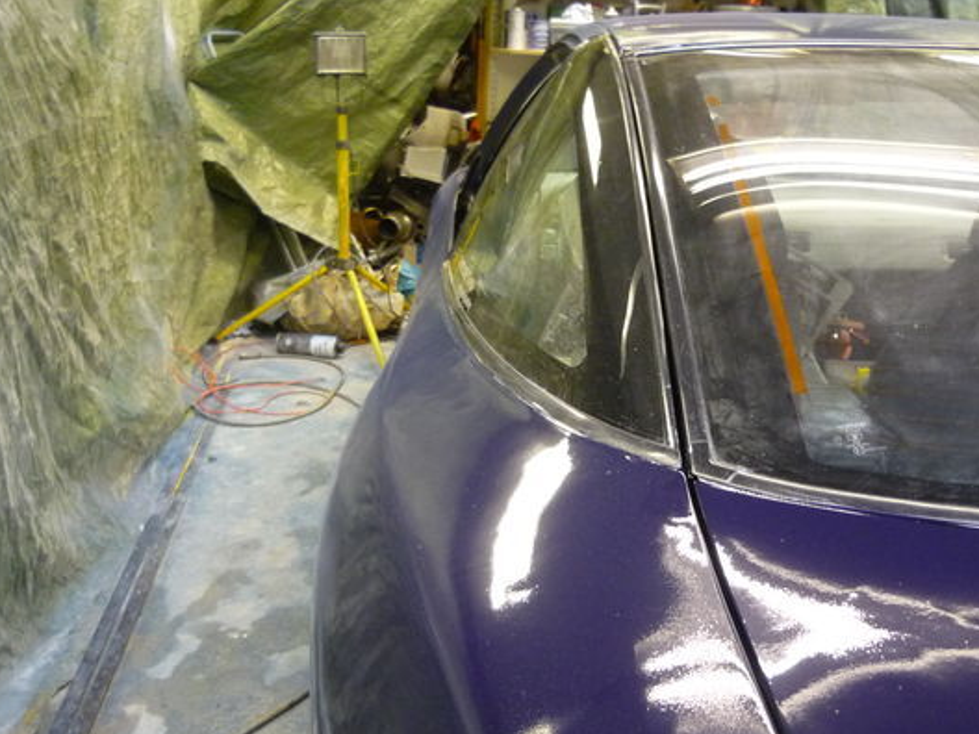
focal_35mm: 40
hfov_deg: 46.8
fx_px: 1131
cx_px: 514
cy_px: 354
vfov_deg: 36.0
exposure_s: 1/20
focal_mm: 5.5
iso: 400
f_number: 2.8
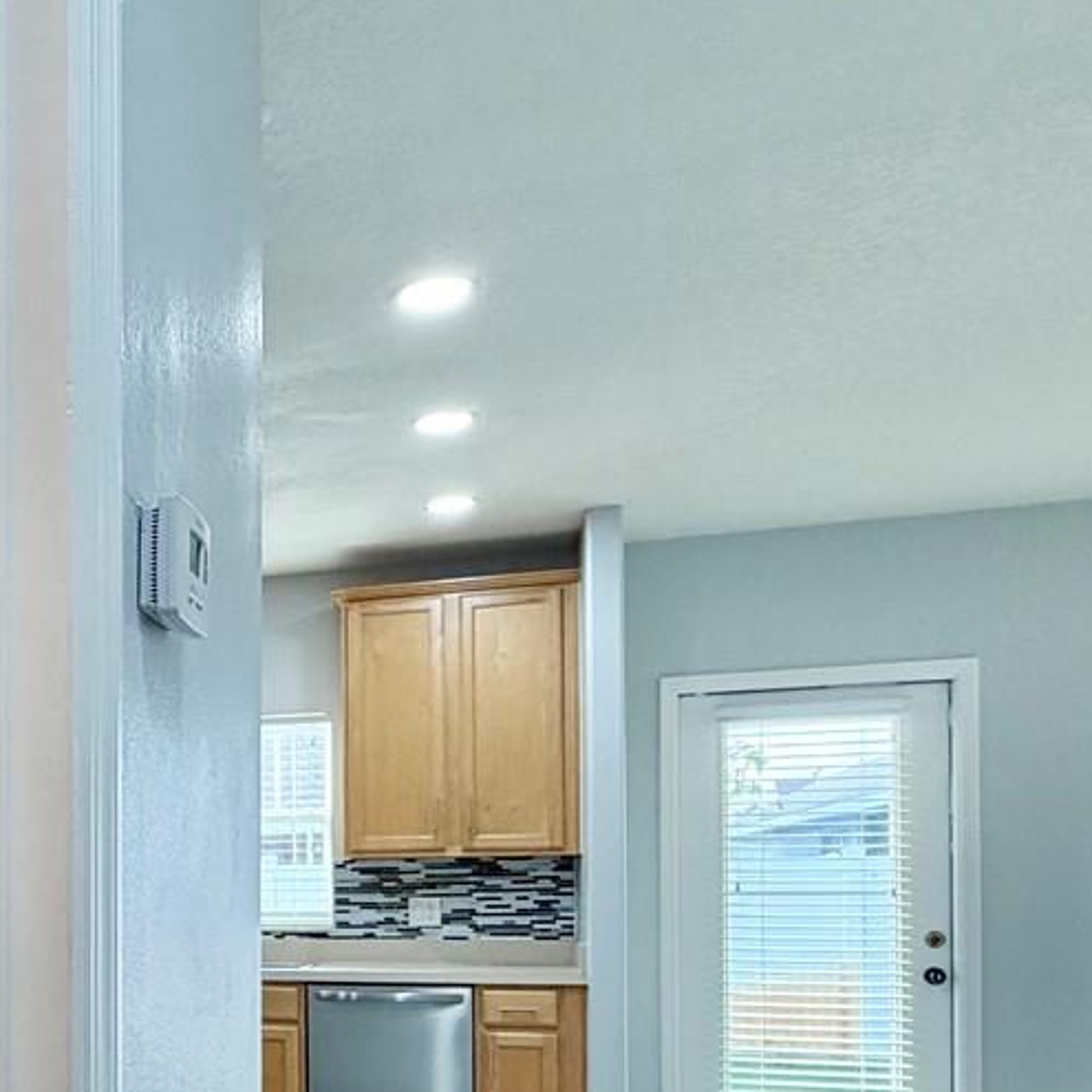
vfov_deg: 39.9
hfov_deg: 35.4
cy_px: 896
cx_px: -128
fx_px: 1428
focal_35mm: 40
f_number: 2.2
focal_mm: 2.22
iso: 100
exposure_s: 1/120
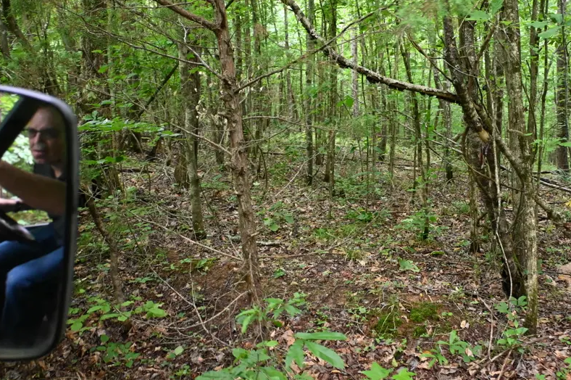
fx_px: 507
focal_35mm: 32
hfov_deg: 57.5
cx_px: 378
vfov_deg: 40.8
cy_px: 147
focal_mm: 14
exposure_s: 1/125
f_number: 3.8
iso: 1800
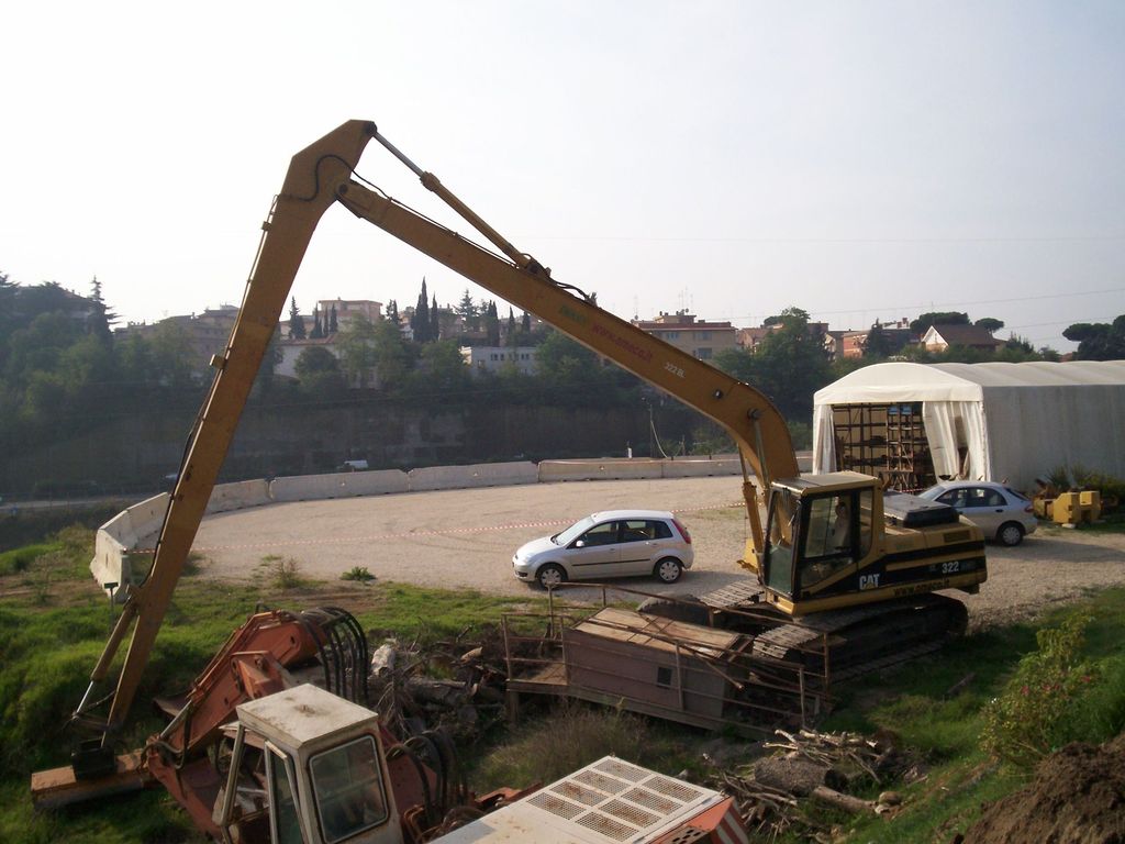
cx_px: 562
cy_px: 422
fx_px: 1170
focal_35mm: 36
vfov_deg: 39.7
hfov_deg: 51.4
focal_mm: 5.9
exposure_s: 1/759
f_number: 4.5
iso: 100
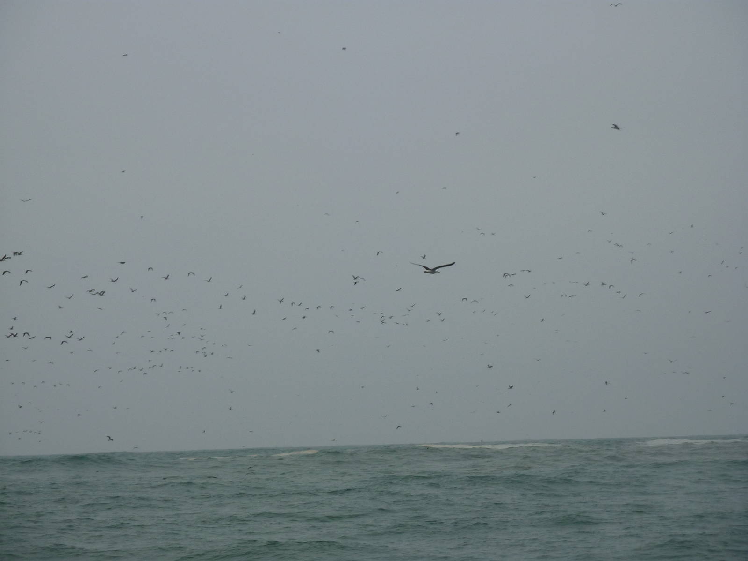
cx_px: 374
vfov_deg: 11.6
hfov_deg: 15.4
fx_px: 2766
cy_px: 280
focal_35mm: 128
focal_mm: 21
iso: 125
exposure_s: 1/400
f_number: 4.4
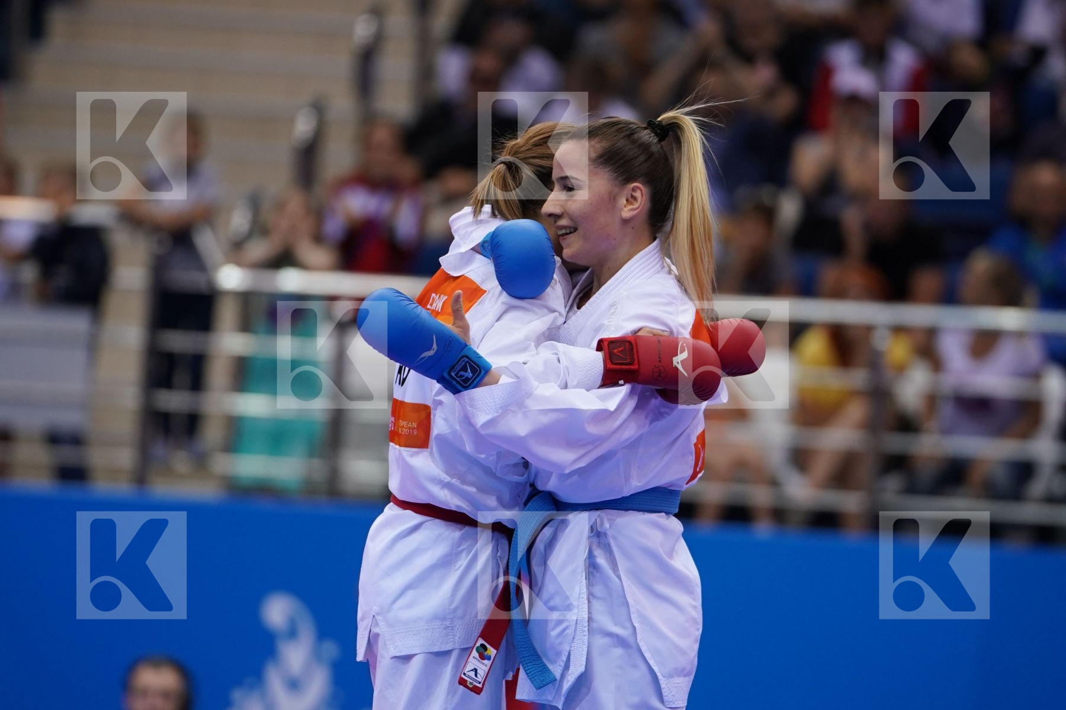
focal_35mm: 300
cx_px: 533
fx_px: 8883
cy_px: 355
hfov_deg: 6.9
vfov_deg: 4.6
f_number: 2.8
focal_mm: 200
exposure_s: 1/1000
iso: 1000
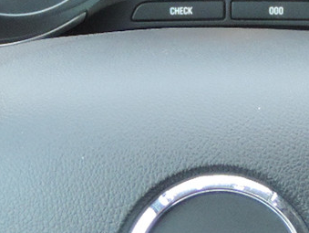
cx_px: 210
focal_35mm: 140
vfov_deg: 10.2
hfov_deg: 14.1
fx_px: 1251
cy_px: -141
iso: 800
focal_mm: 5.8
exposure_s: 1/25
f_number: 3.2
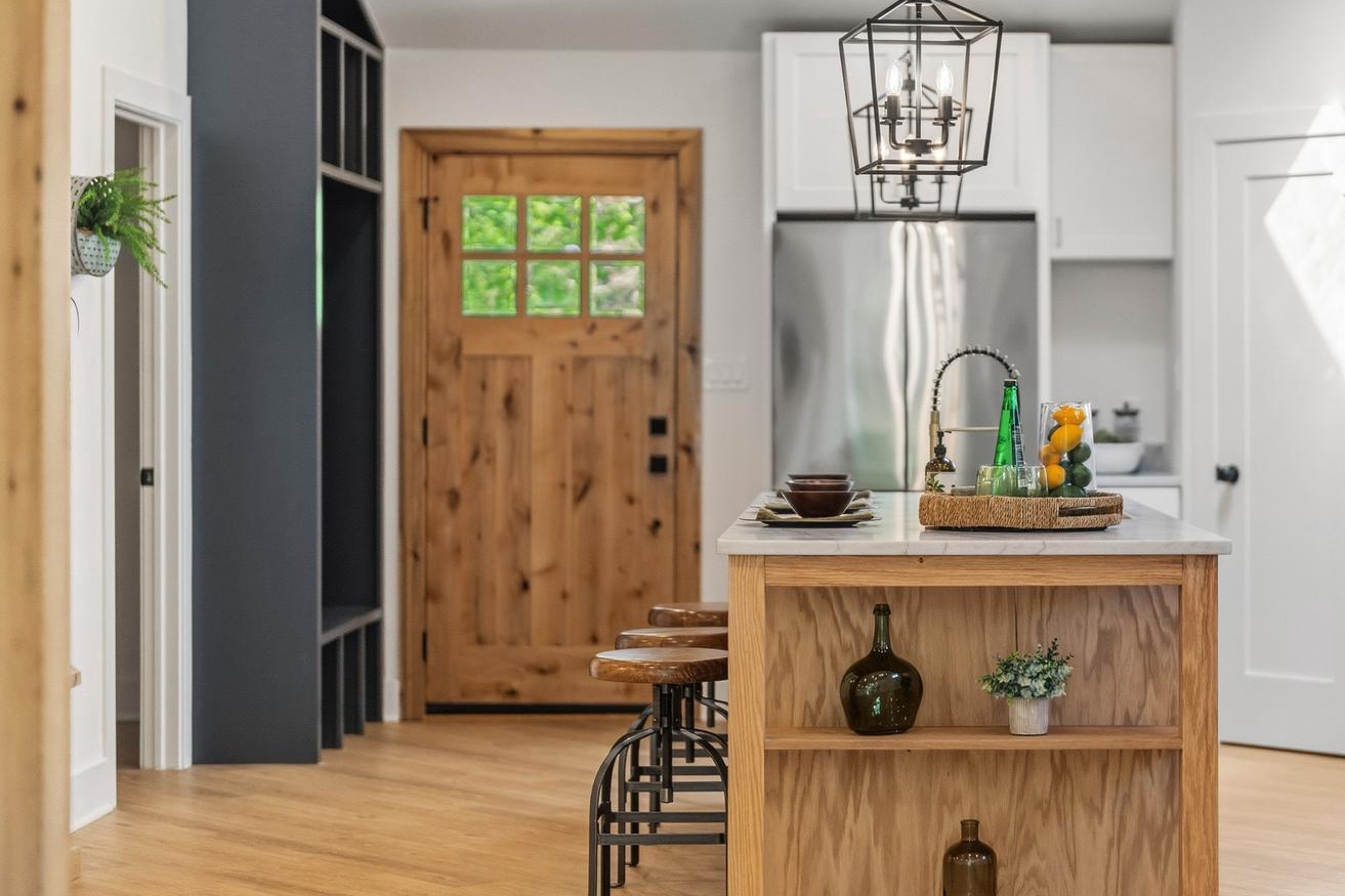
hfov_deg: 25.7
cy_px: 366
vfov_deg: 17.5
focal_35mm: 78
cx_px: 1008
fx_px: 2914
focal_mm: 50
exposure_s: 1/6400
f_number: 1.2
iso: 100
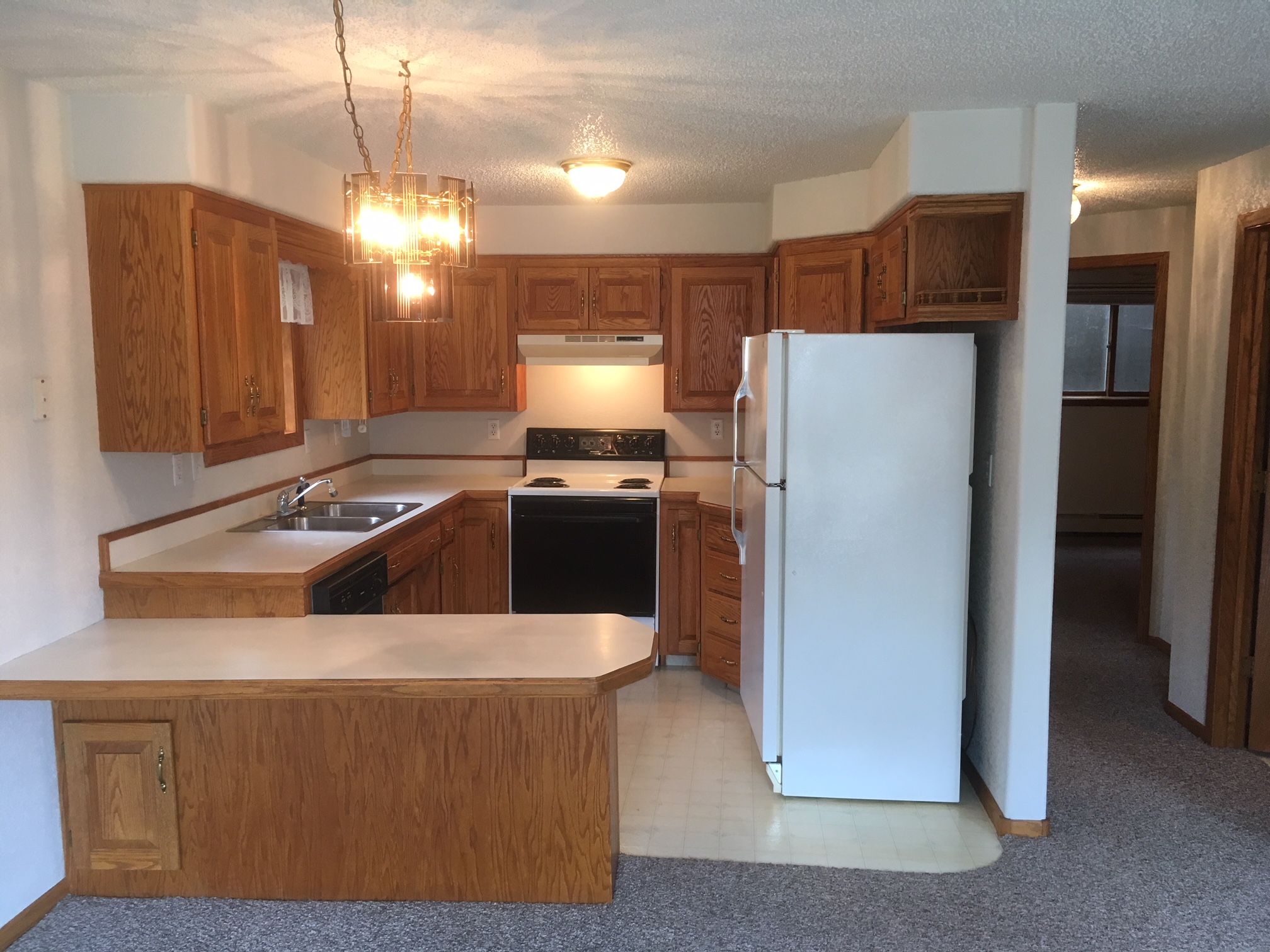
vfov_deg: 48.2
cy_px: 476
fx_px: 1064
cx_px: 635
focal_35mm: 29
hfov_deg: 61.7
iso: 40
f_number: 2.2
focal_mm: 4.15
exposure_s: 1/30
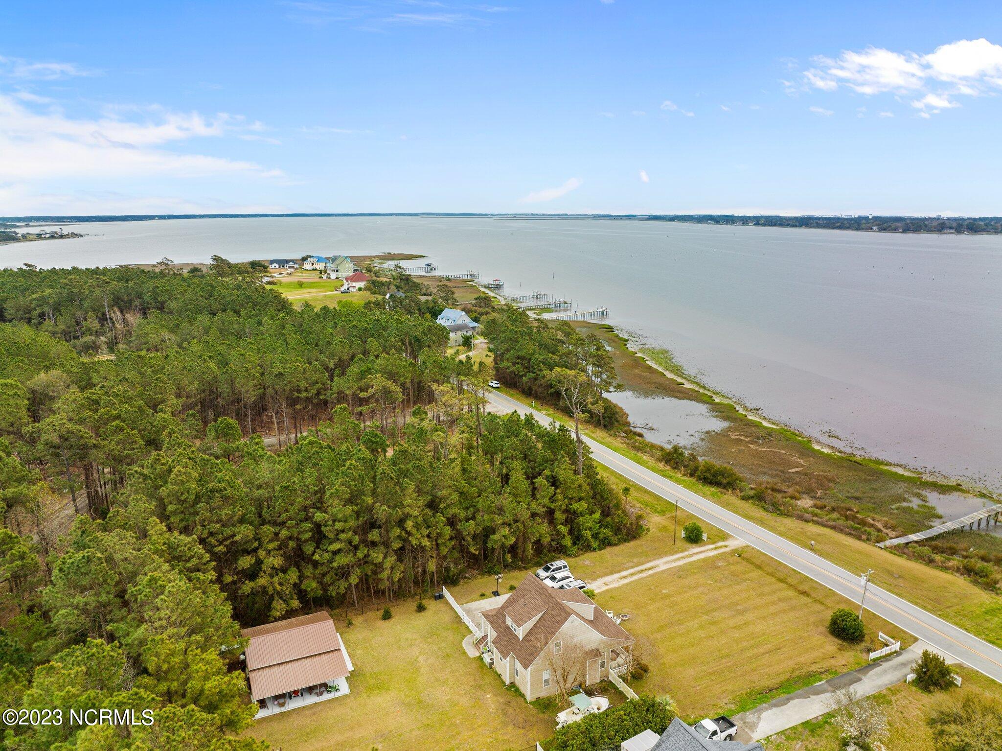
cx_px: 501
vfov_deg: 56.8
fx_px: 694
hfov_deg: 71.6
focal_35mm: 24
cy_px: 376
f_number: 3.5
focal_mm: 12.29
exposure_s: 1/240
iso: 100
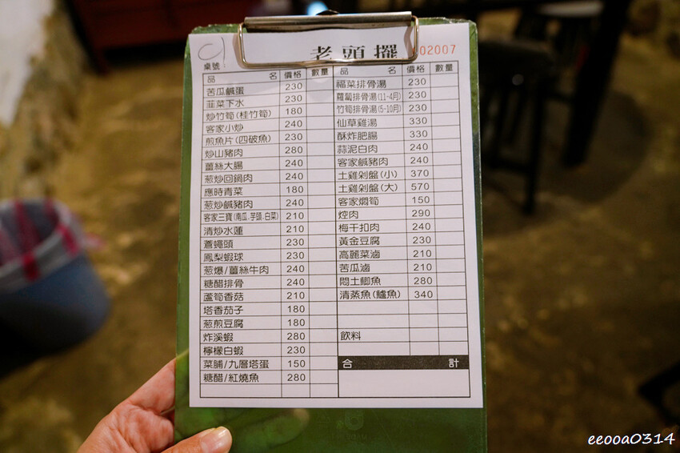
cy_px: 226
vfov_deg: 53.1
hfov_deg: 73.8
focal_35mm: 24
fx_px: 453
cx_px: 340
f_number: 4
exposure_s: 1/30
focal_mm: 24
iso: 640
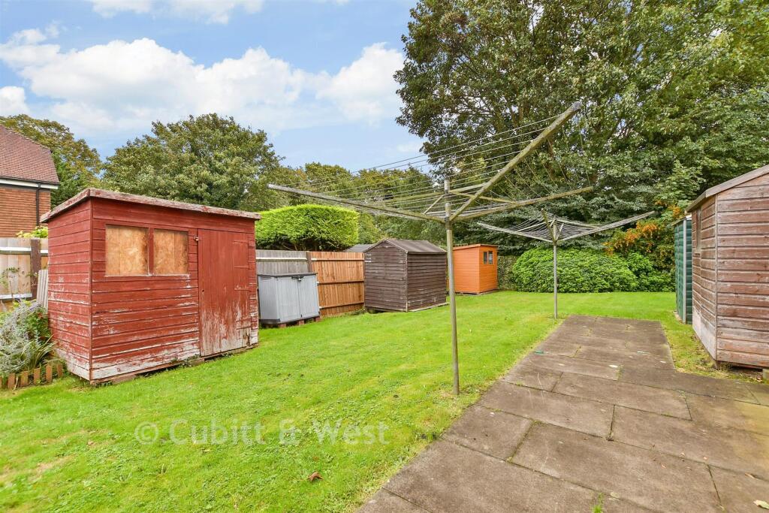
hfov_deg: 100.4
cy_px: 256
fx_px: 320
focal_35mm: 15
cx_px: 384
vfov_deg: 77.3
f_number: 8
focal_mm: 10
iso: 160
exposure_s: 1/30
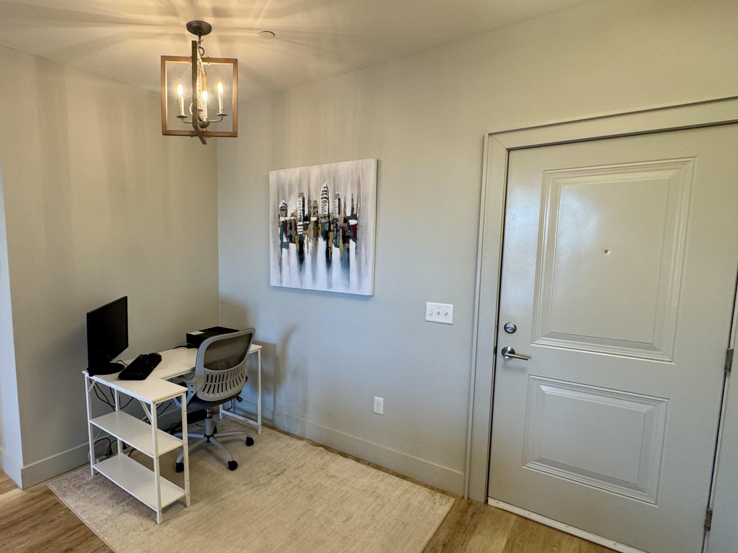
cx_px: 281
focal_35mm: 20
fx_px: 426
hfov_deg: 80.4
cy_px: 291
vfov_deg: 65.9
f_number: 2.2
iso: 200
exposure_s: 1/60
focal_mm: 2.22
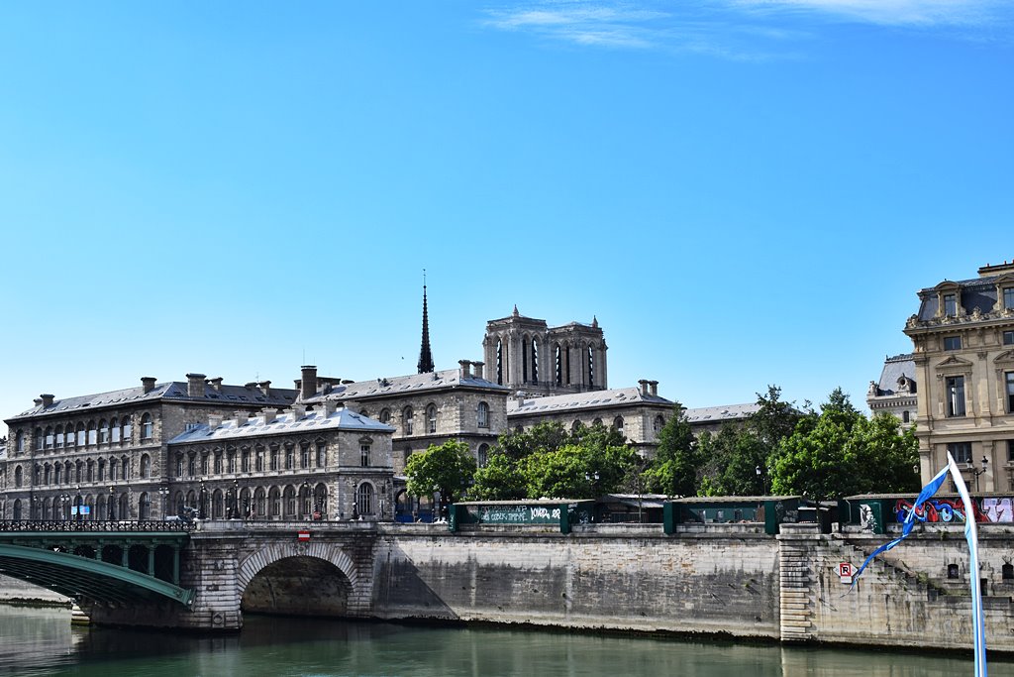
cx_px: 507
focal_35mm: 48
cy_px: 338
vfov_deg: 28.1
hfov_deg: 41.1
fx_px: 1352
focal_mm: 32
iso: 200
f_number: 10
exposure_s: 1/400
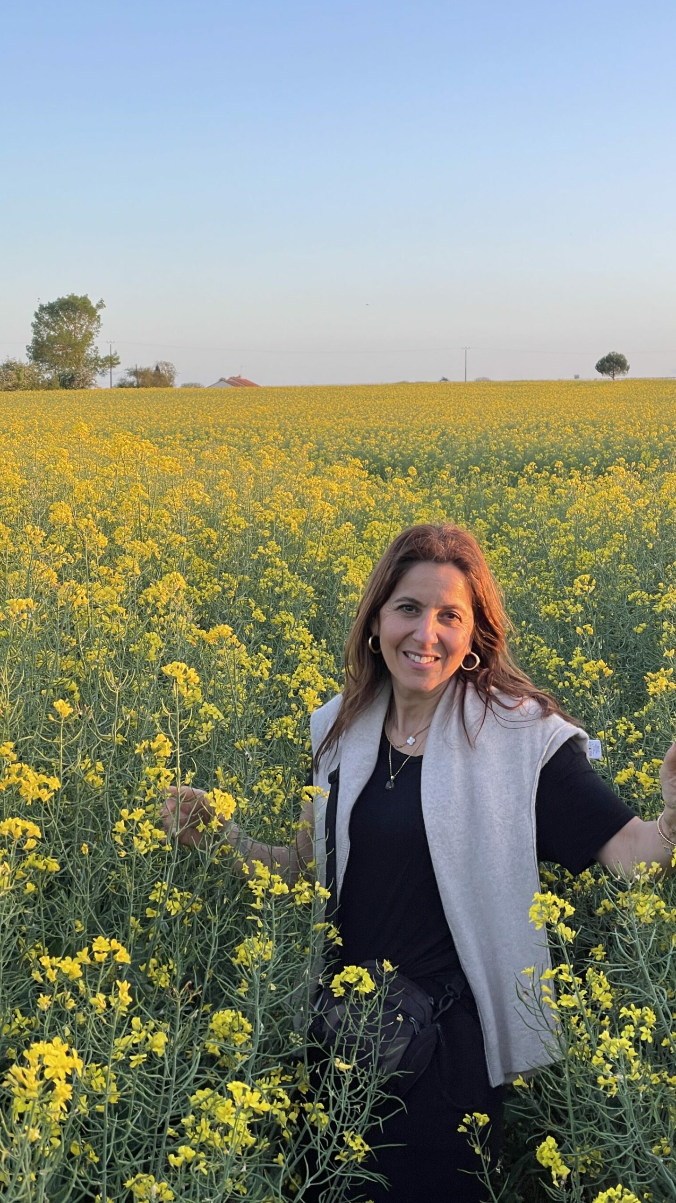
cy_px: 602
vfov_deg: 36.6
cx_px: 408
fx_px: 1816
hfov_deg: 21.1
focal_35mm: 57
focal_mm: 6
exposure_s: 1/111
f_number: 2
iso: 25
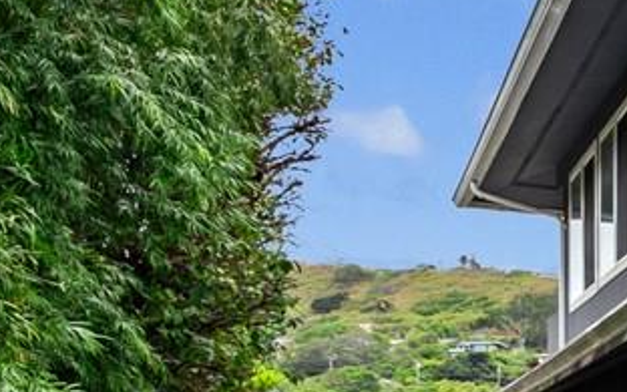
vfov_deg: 16.3
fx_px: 1299
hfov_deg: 17.3
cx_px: 1323
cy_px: 507
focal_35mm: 76
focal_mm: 7
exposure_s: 1/3200
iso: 125
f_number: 4
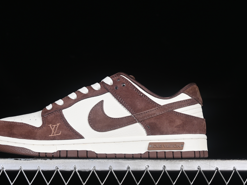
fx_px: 642
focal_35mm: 90
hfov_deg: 21.7
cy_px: 97
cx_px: 97
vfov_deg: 16.4
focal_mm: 50
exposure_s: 1/80
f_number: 8
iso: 160
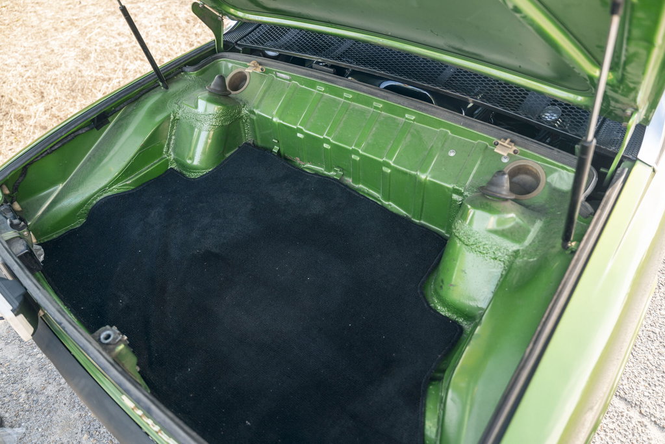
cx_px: 332
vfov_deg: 53.1
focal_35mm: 24
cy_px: 222
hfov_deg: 73.7
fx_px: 443
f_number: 2.8
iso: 500
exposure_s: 1/160
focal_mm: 24
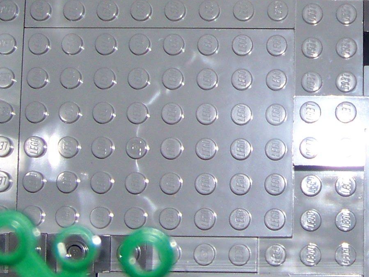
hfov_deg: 15.7
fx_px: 1311
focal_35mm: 123
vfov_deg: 11.9
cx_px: 368
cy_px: -6
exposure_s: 1/30
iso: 64
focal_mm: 5.85
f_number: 2.8
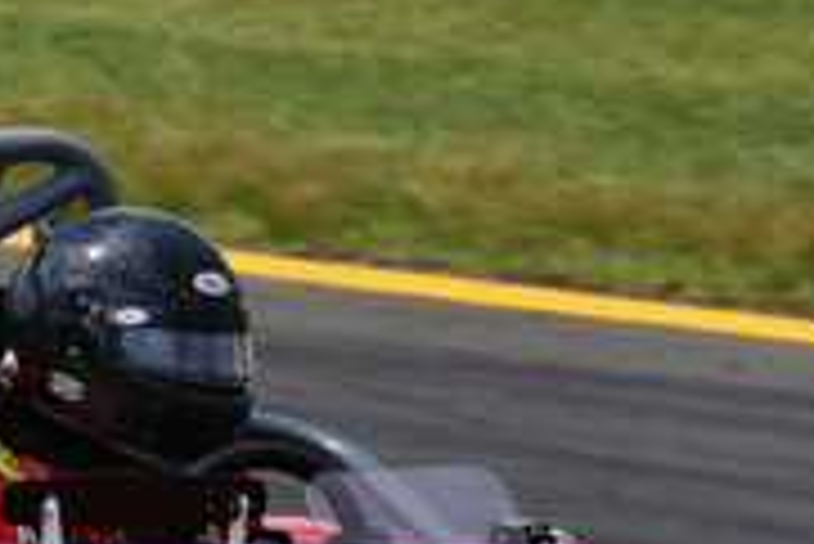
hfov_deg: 0.8
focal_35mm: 2592
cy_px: 432
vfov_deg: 0.5
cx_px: 450
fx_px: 58653
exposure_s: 1/640
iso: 500
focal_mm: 390
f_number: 14
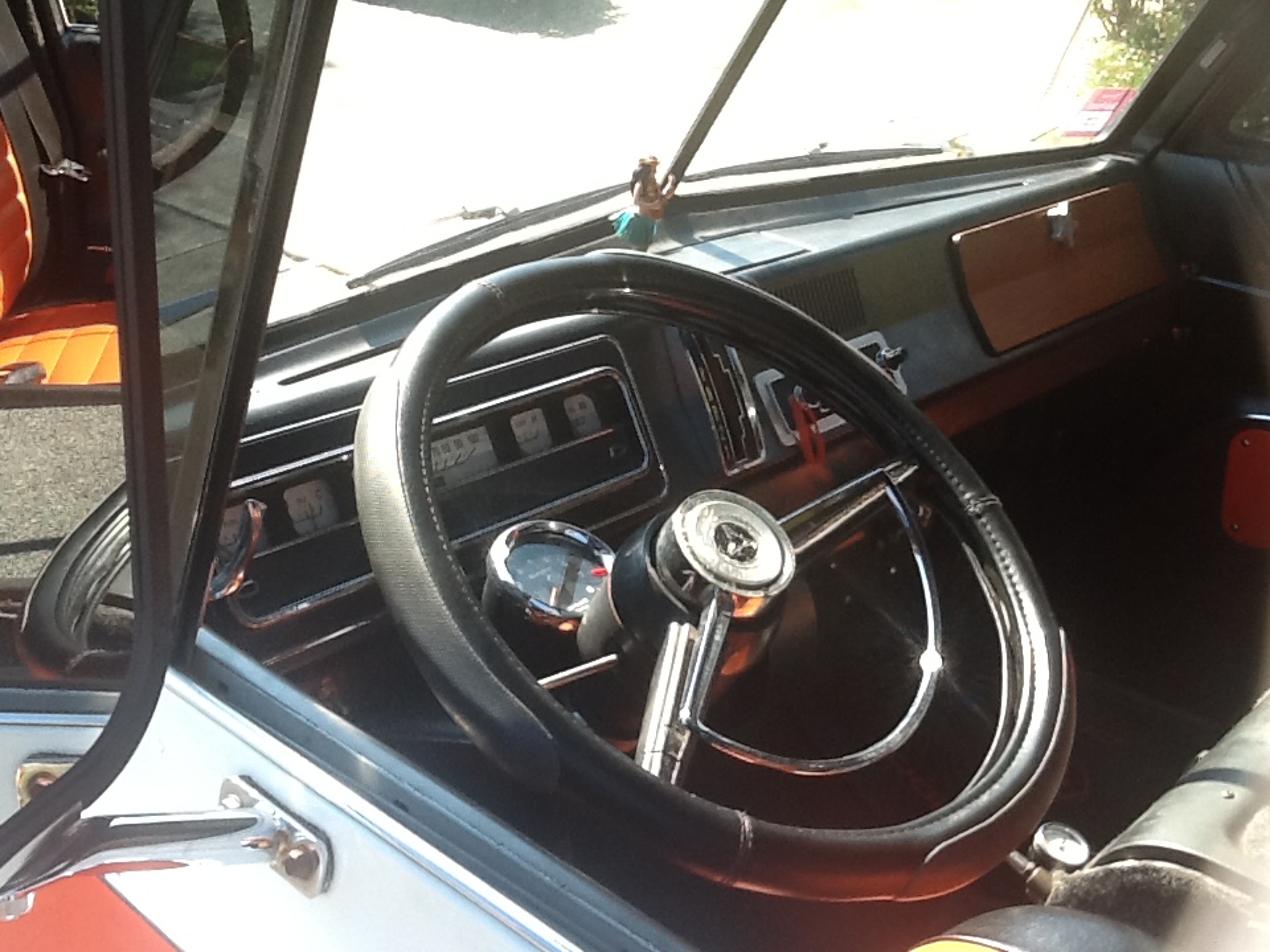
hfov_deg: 42.9
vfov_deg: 32.9
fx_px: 1614
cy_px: 476
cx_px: 635
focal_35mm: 44
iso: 40
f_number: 2.4
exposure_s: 1/223
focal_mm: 2.03
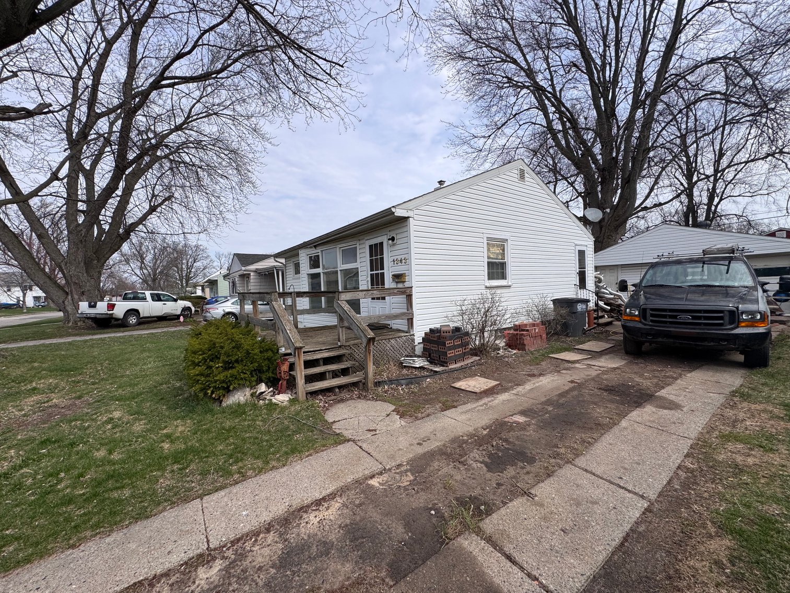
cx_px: 395
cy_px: 296
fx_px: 320
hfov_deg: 102.1
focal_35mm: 14
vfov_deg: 85.7
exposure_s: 1/2273
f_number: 2.2
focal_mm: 2.22
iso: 50
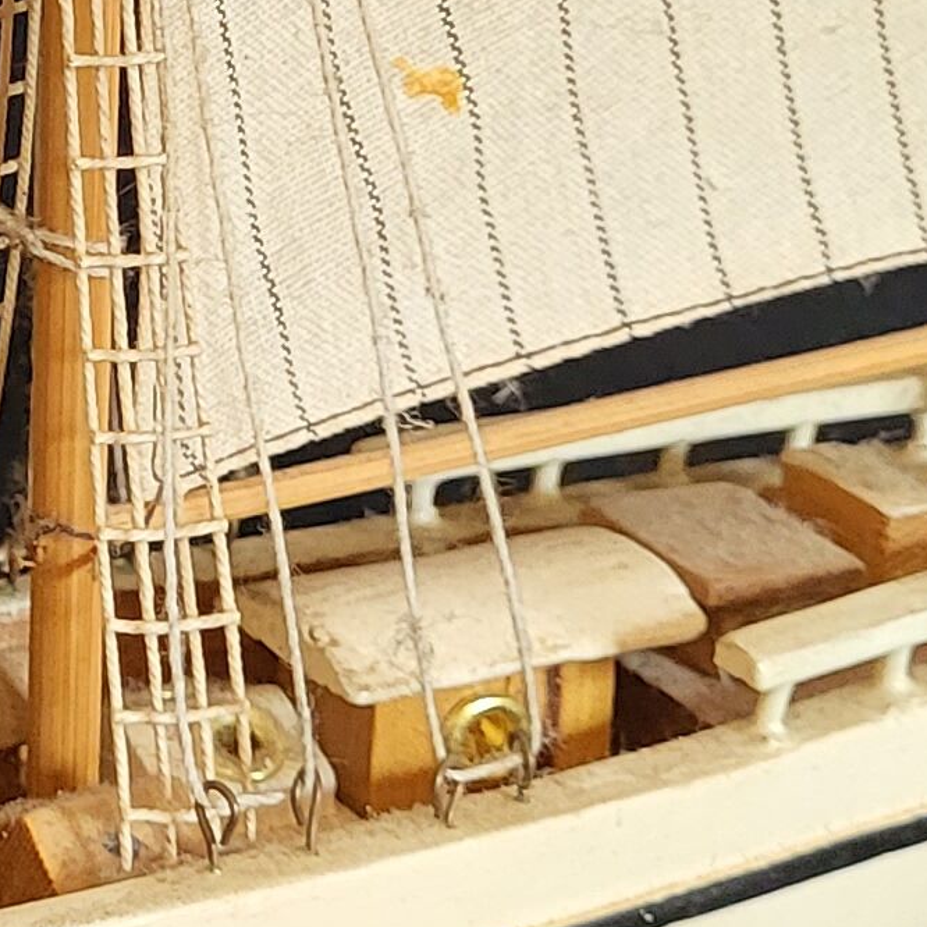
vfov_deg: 12.6
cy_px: 96
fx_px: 4181
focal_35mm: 138
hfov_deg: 12.1
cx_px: -440
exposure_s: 1/100
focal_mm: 5.4
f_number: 1.8
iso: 250
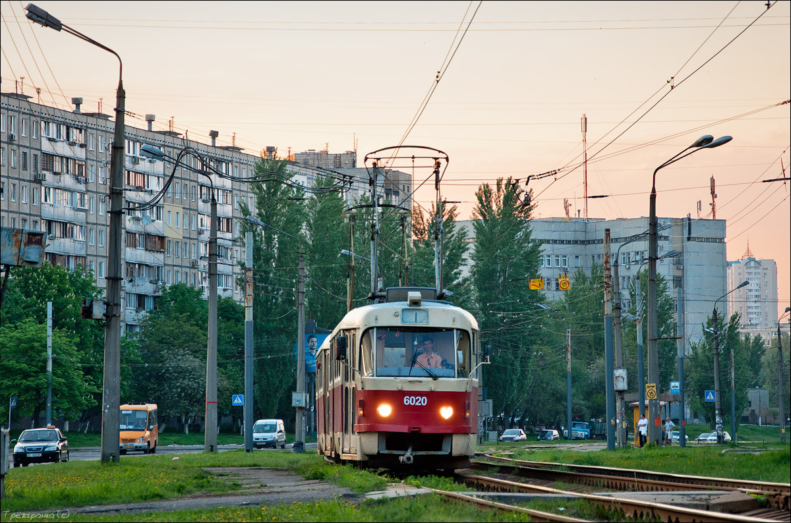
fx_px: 2795
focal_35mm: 128
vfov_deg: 10.7
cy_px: 262
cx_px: 396
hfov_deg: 16.1
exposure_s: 1/125
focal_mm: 85
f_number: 5.6
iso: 200
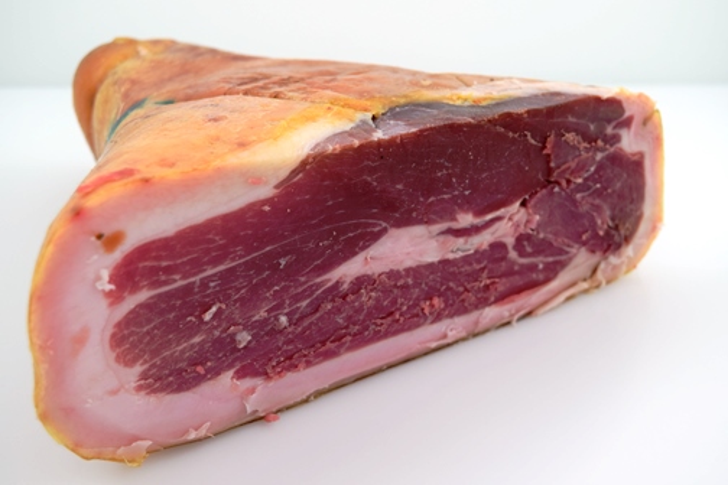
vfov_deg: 29.9
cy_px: 242
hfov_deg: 43.6
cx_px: 364
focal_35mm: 45
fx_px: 910
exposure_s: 1/125
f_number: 5
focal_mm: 30
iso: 400
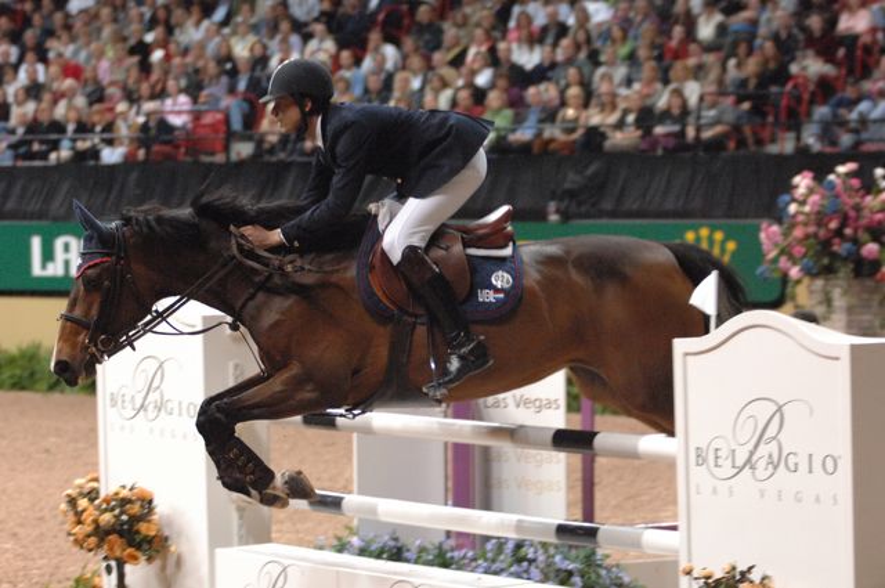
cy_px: 294
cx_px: 442
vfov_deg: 10.7
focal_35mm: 128
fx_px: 3130
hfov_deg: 16.1
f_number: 2.8
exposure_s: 1/320
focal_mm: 85
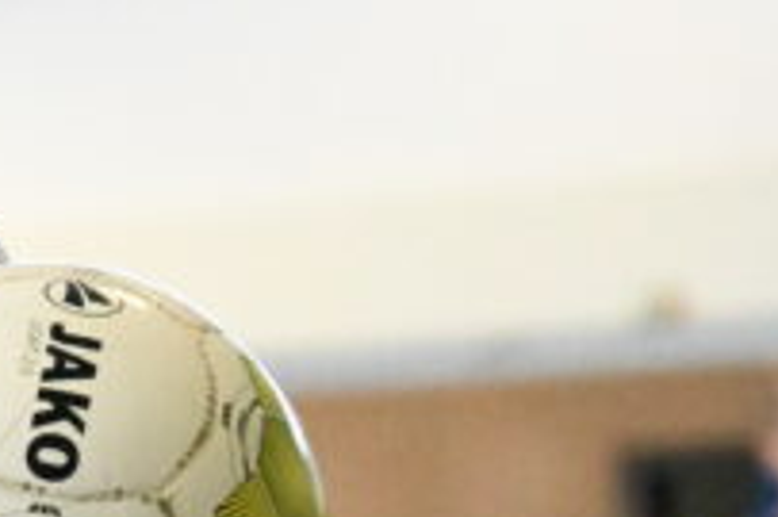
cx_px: -303
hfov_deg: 7.3
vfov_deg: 4.9
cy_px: 320
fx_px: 6003
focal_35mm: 278
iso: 25600
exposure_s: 1/1250
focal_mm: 55
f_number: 2.8
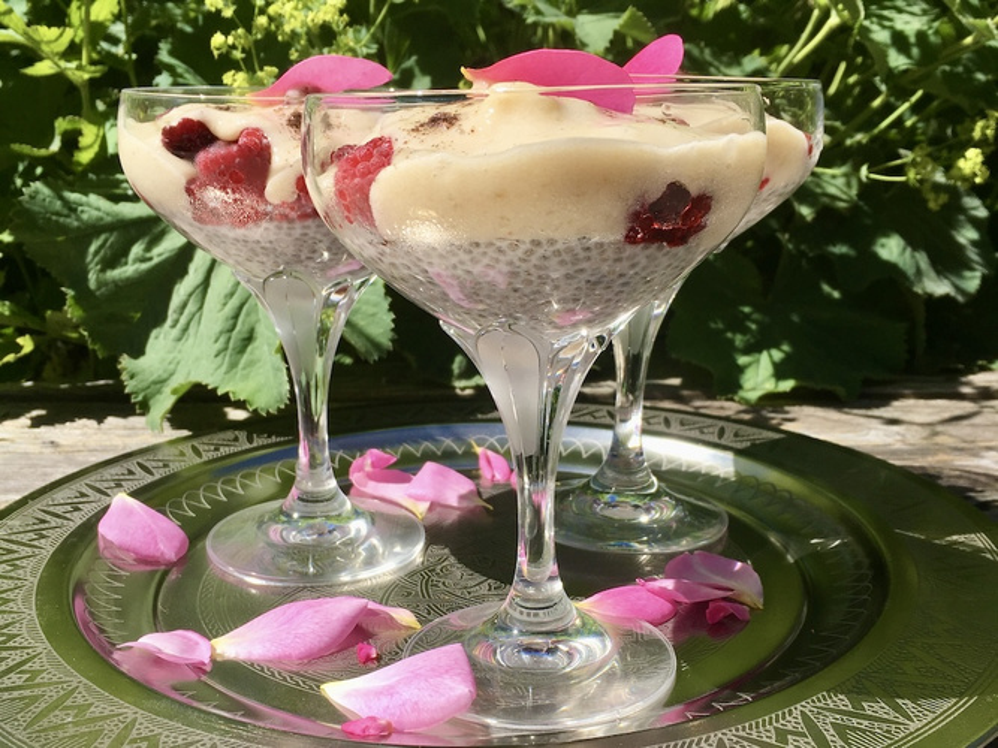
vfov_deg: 36.8
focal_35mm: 39
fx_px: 1124
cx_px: 499
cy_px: 374
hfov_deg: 47.9
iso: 25
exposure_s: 1/1637
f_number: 2.2
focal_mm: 4.15
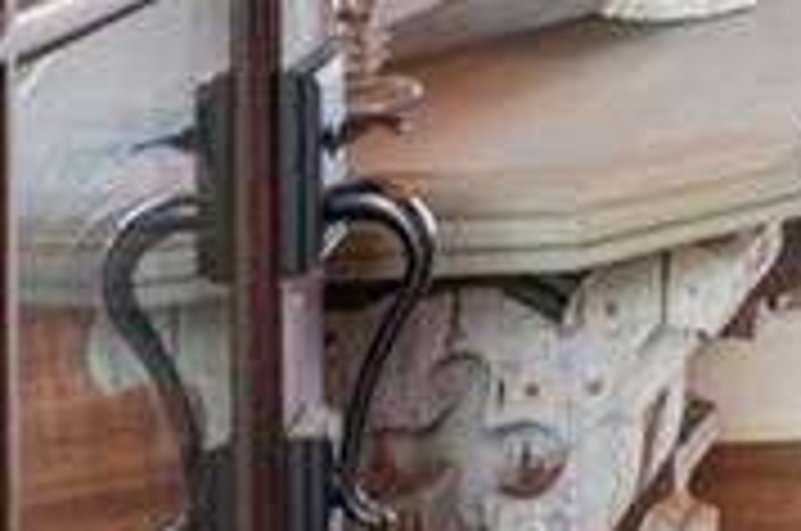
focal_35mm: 95
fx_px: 2120
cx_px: 1548
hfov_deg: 16.7
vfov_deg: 13.1
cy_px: -376
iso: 320
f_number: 8
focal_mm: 16.6
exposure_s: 1/13
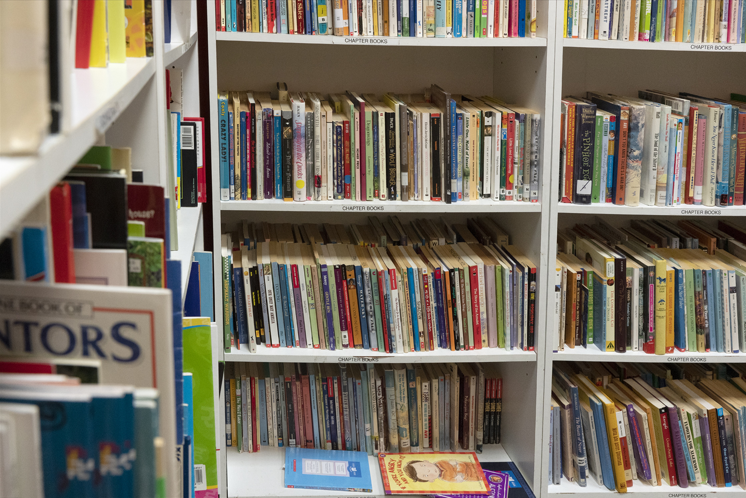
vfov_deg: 37.9
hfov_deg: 54.4
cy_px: 249
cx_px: 373
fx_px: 725
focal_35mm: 35
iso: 3200
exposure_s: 1/80
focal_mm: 35
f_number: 9
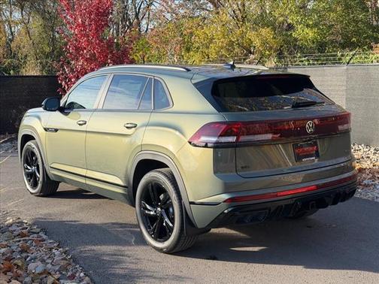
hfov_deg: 39.7
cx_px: 190
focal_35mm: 48
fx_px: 526
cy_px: 142
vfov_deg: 30.3
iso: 64
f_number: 1.78
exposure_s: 1/1403
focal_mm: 6.76
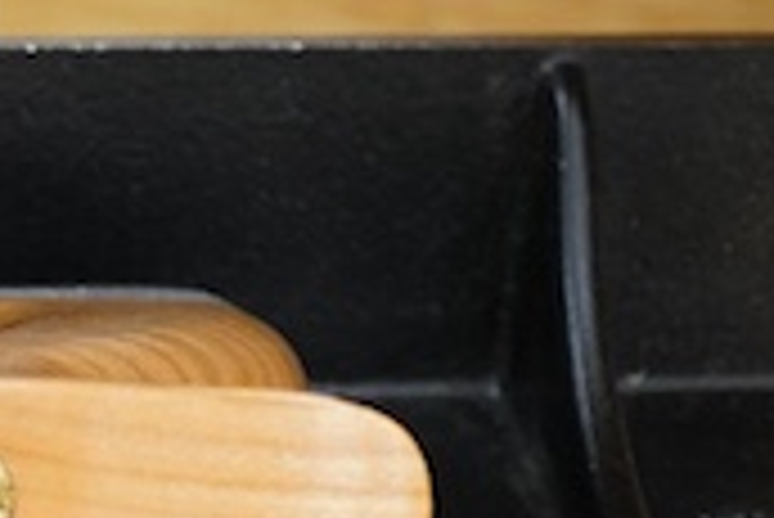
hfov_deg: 8.4
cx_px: -720
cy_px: 333
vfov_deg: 5.9
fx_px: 5057
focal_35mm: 235
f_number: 3.5
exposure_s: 1/125
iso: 1250
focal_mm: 30
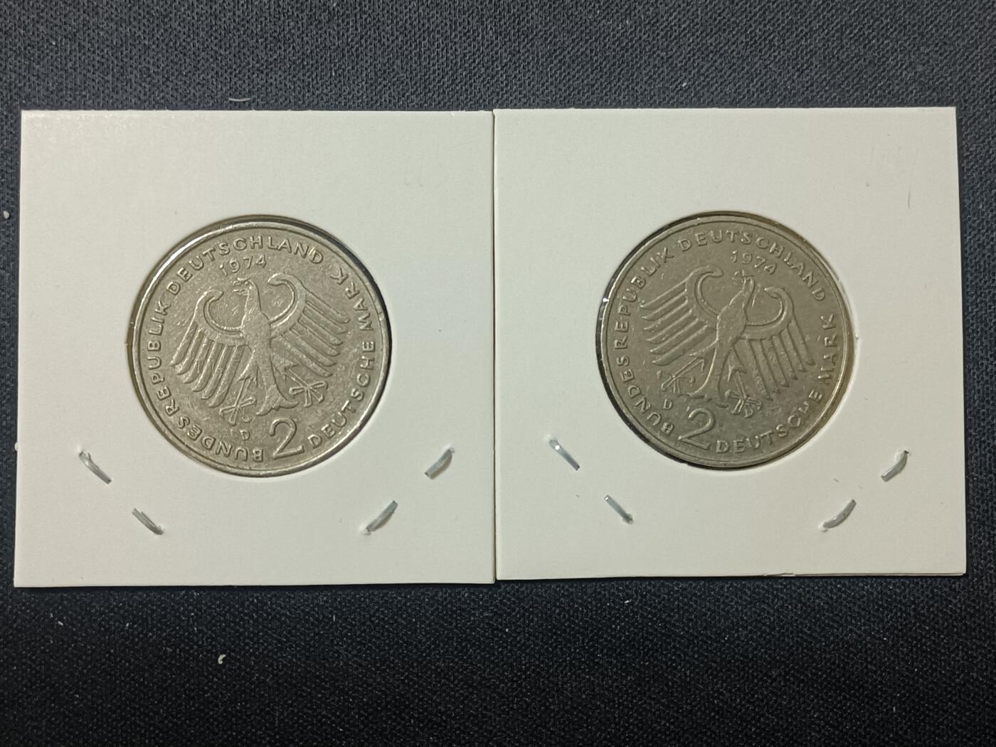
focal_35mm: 43
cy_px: 374
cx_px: 498
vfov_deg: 33.6
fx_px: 1237
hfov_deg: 43.9
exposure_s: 1/33.3
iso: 1349
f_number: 1.8
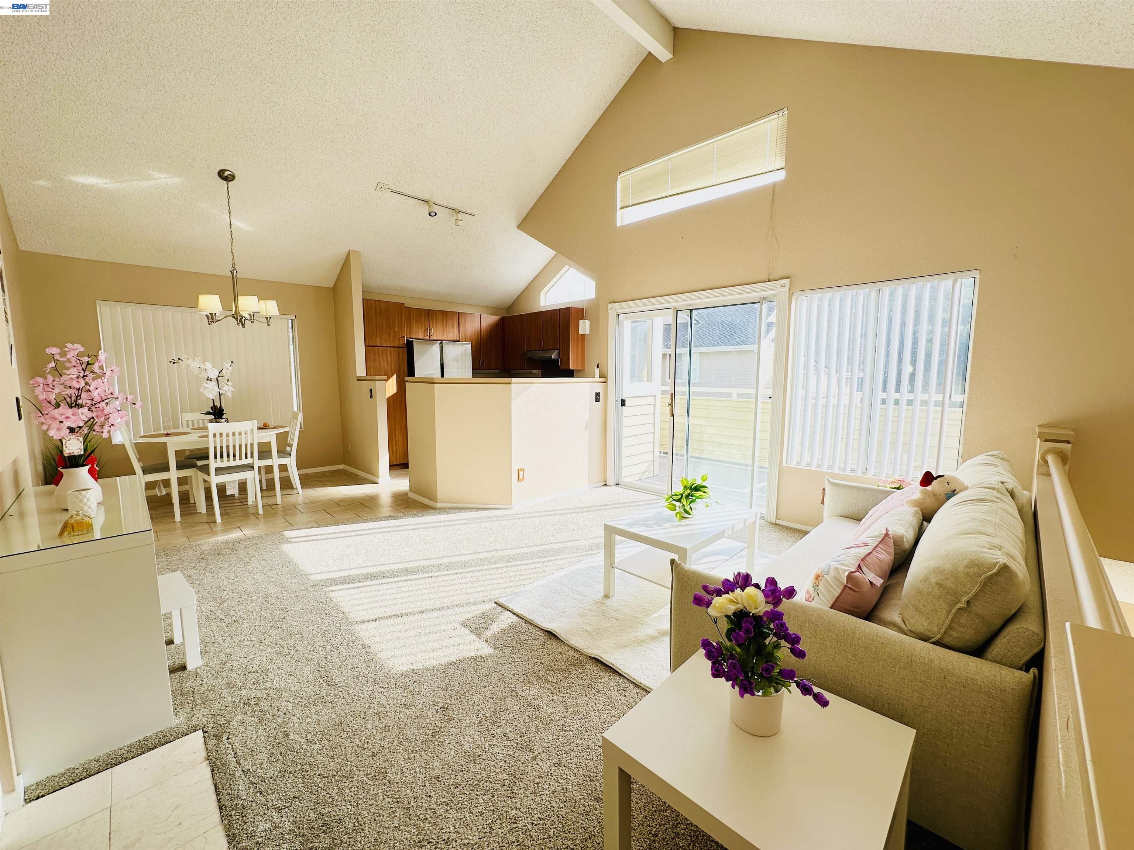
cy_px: 425
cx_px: 567
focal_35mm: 14
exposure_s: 1/122
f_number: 2.2
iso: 40
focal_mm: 2.22
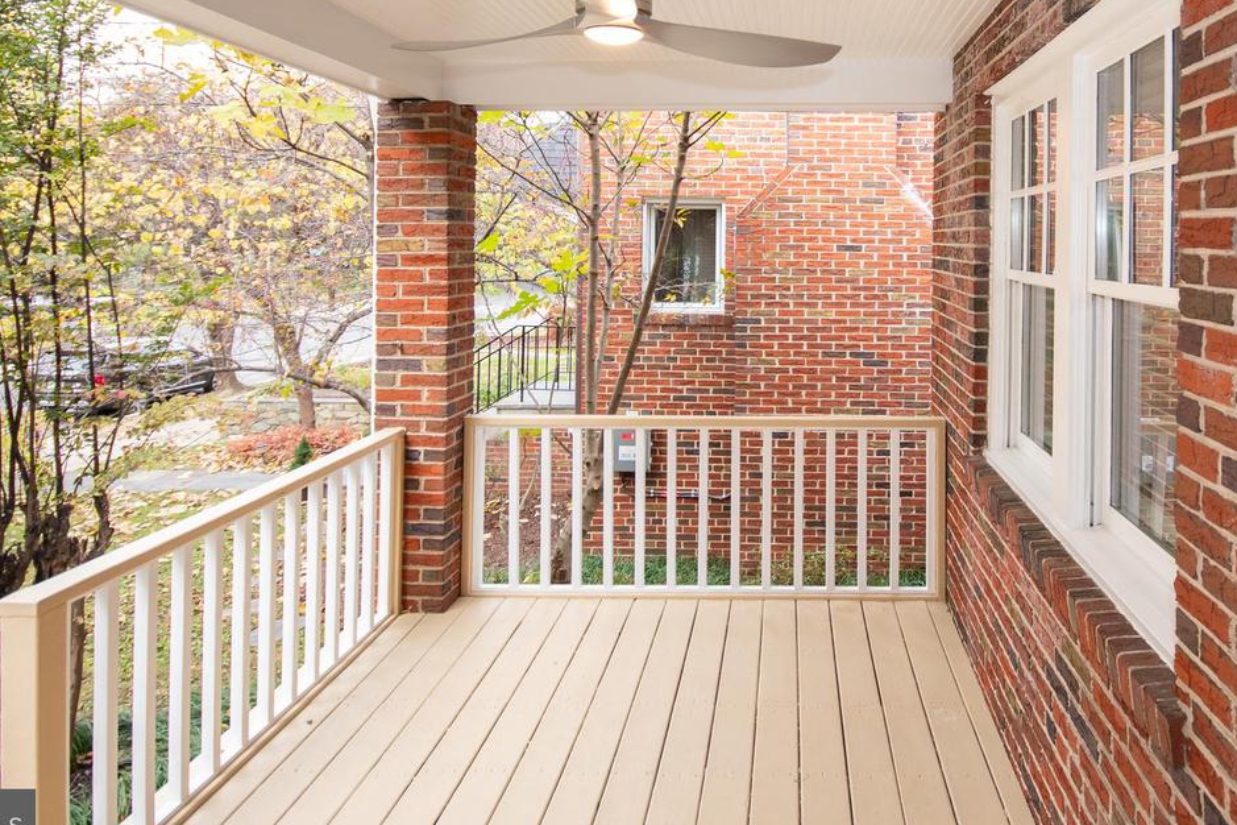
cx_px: 779
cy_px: 224
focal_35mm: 23
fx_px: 790
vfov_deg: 53.1
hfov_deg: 74.7
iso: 400
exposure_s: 1/80
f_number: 5.6
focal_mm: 10
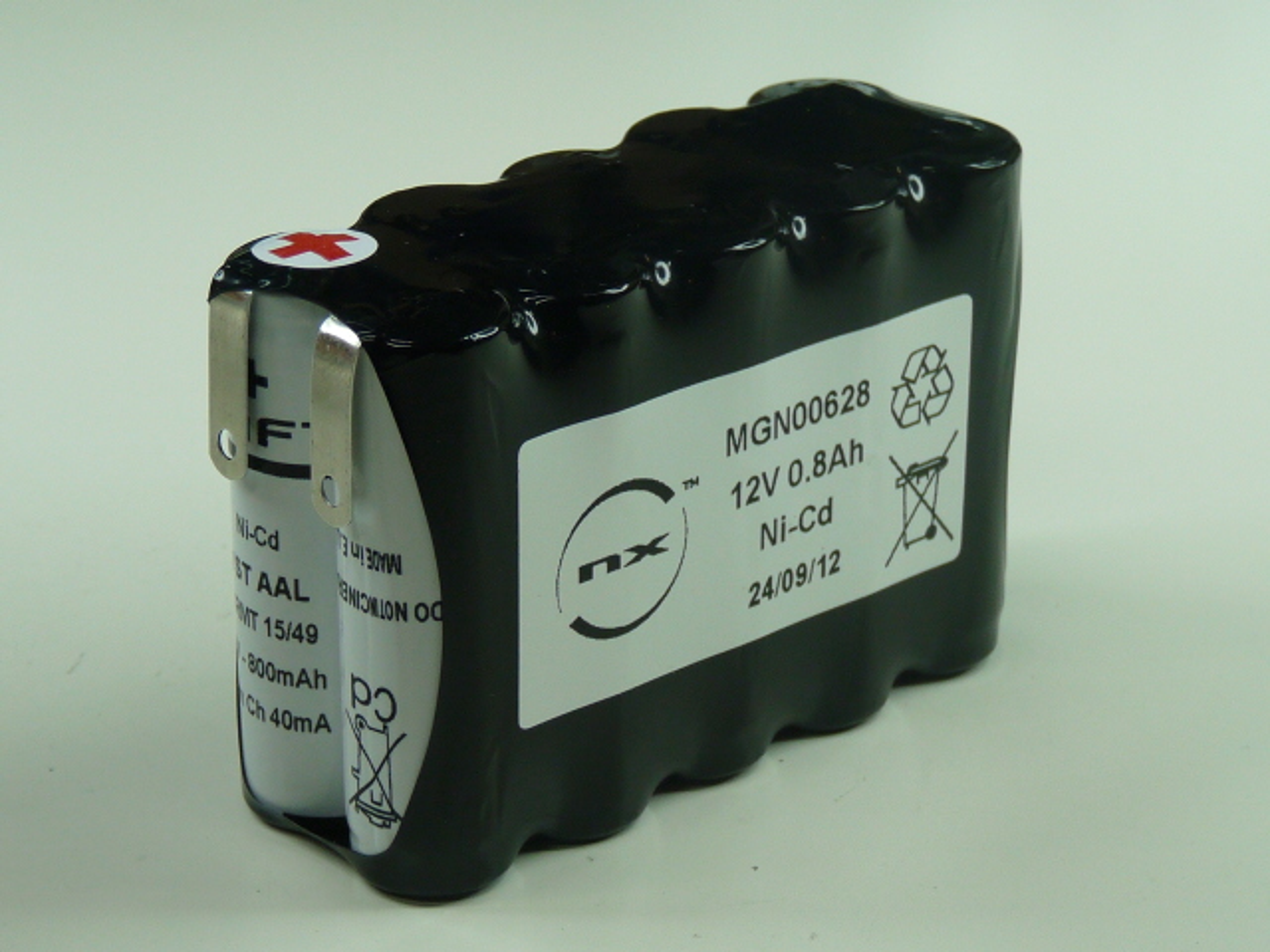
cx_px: 635
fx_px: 3816
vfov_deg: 14.2
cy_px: 476
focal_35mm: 104
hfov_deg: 18.9
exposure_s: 1/80
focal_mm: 10.4
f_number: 3.2
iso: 100
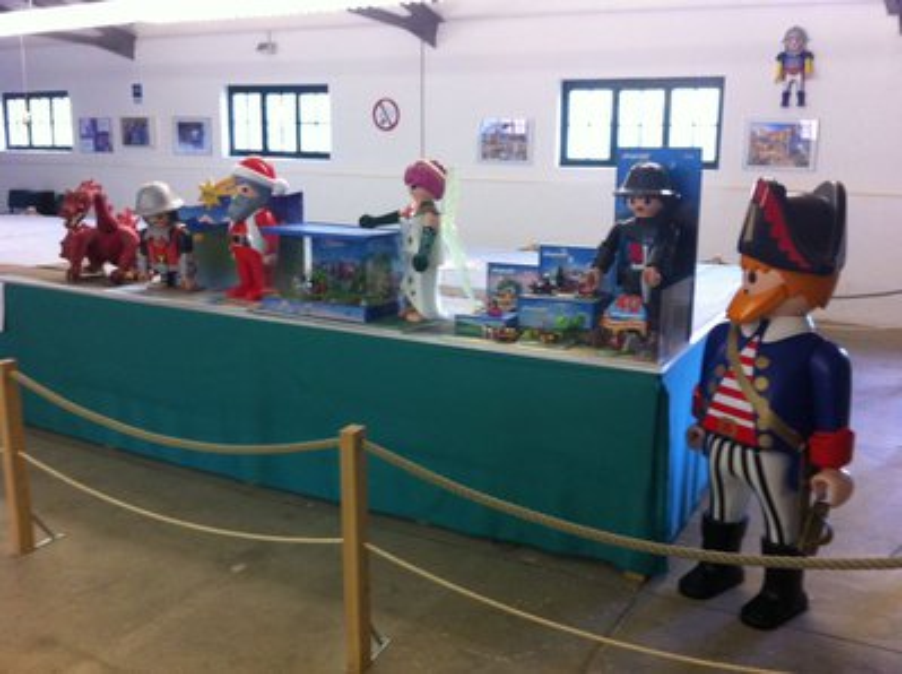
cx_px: 451
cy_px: 337
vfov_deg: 40.6
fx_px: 911
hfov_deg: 52.7
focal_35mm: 35
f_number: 2.8
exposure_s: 1/15
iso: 200
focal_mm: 3.85
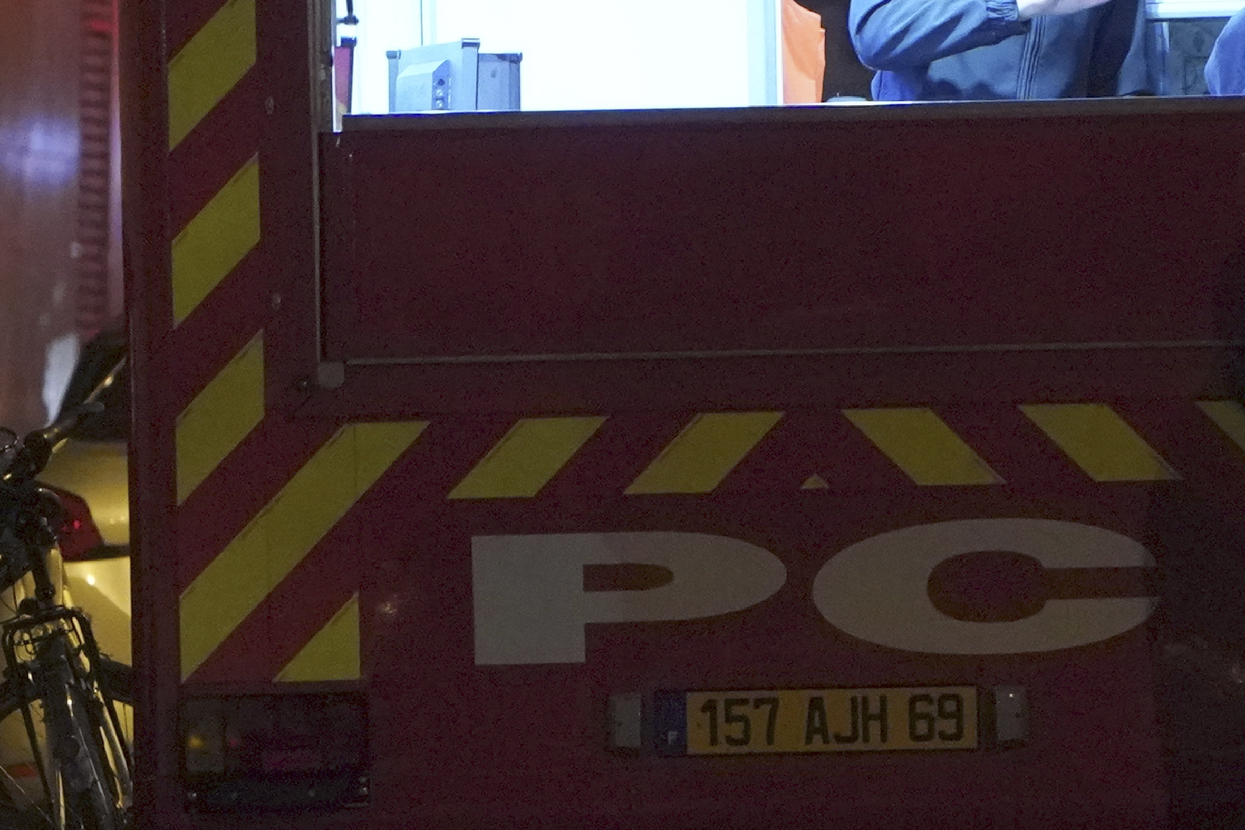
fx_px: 25832
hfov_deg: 2.8
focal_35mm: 747
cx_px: 1422
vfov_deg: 1.8
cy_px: 465
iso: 10000
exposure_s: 1/40
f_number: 5.6
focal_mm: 294
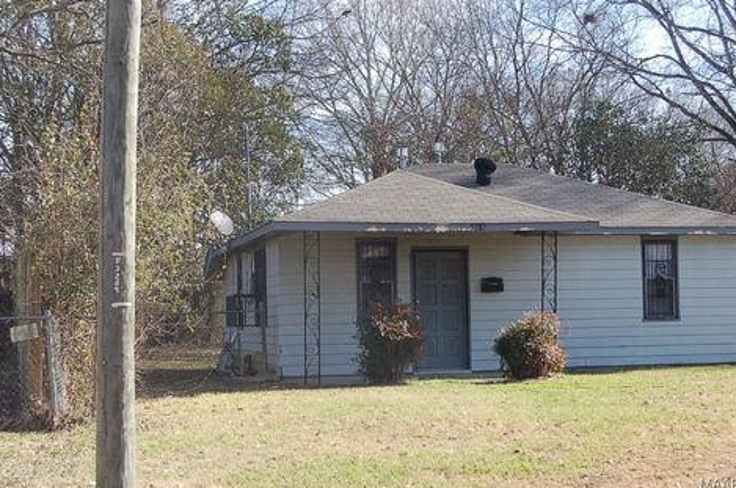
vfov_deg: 21.2
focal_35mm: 64
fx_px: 1306
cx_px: 386
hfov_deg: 31.5
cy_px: 239
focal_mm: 40
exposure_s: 1/200
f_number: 7.1
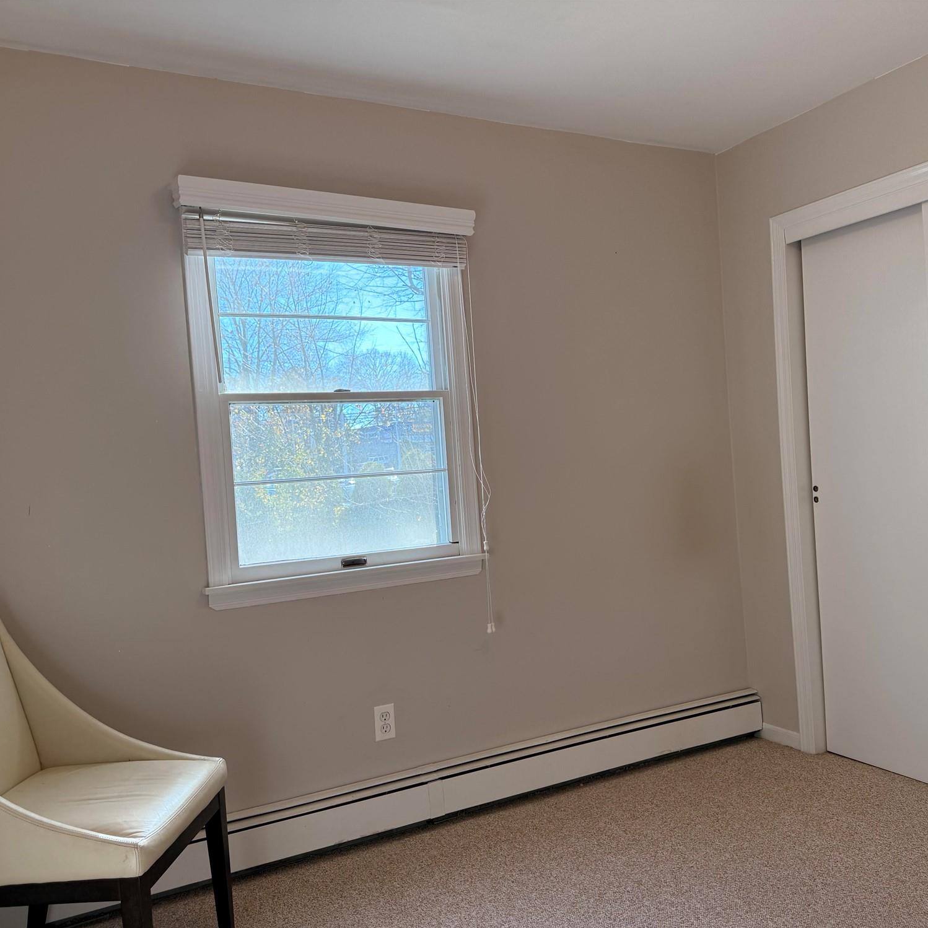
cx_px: 515
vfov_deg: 55.6
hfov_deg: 55.5
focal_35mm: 29
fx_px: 880
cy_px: 473
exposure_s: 1/281
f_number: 1.78
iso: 100
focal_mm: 6.76
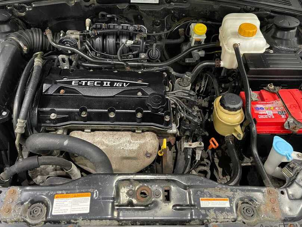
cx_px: 150
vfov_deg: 48.2
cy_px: 108
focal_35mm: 29
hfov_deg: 61.7
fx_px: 253
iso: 640
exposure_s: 1/33
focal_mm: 4.2
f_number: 1.6
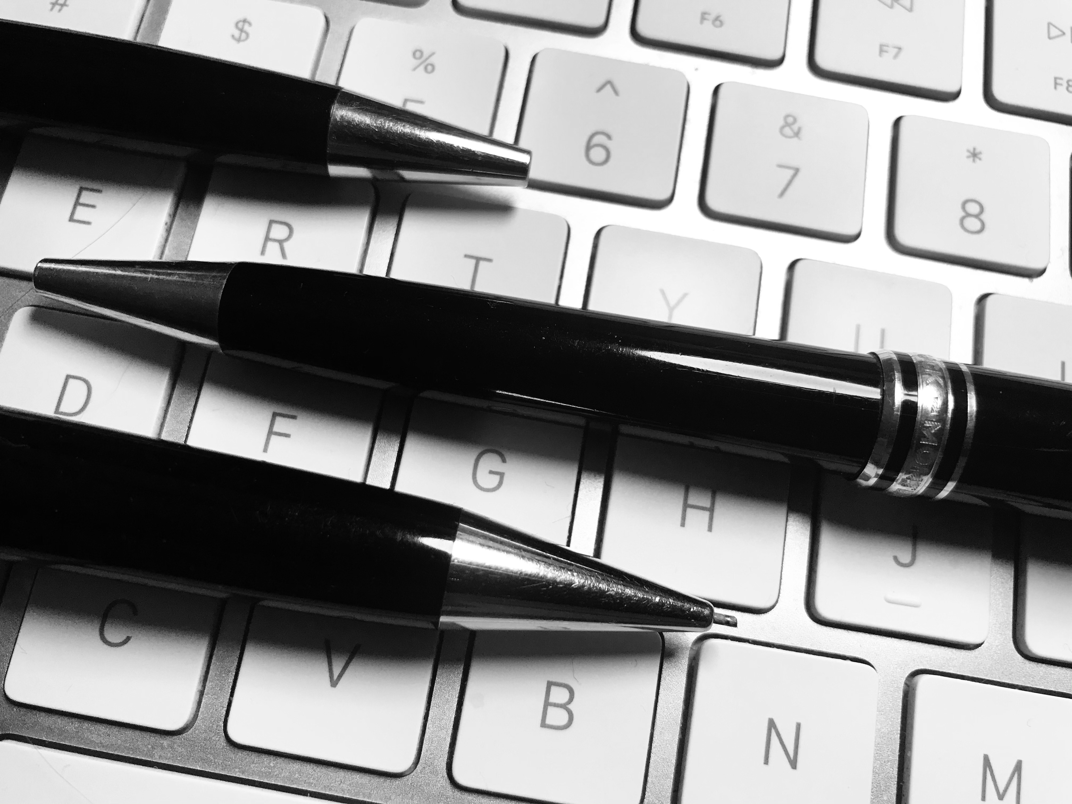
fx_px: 867
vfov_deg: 49.7
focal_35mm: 28
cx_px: 536
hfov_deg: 63.4
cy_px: 402
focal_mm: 3.99
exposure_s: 1/30
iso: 20
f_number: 1.8
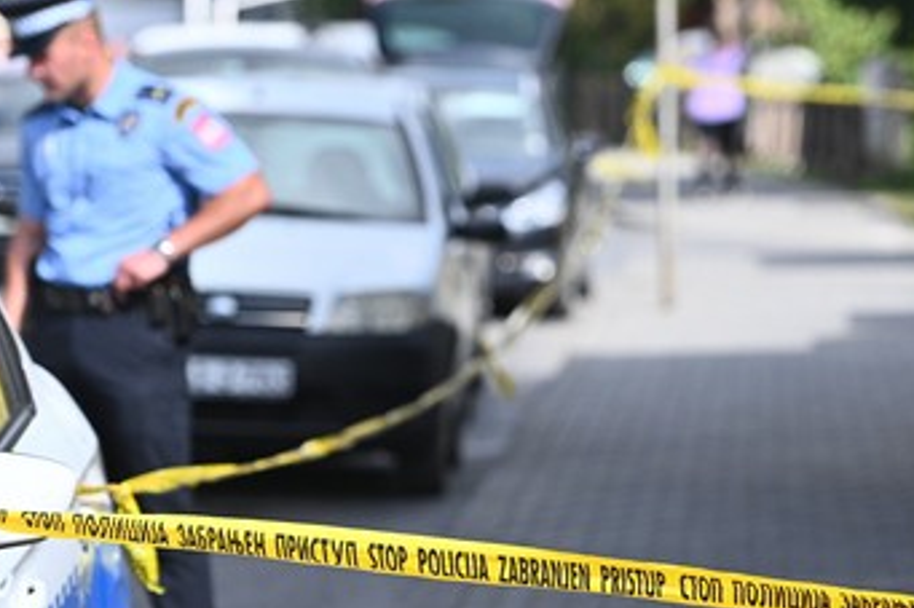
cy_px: 625
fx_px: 6902
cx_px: 686
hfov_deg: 7.6
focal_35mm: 272
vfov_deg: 5.0
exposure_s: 1/8000
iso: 800
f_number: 3.5
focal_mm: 116
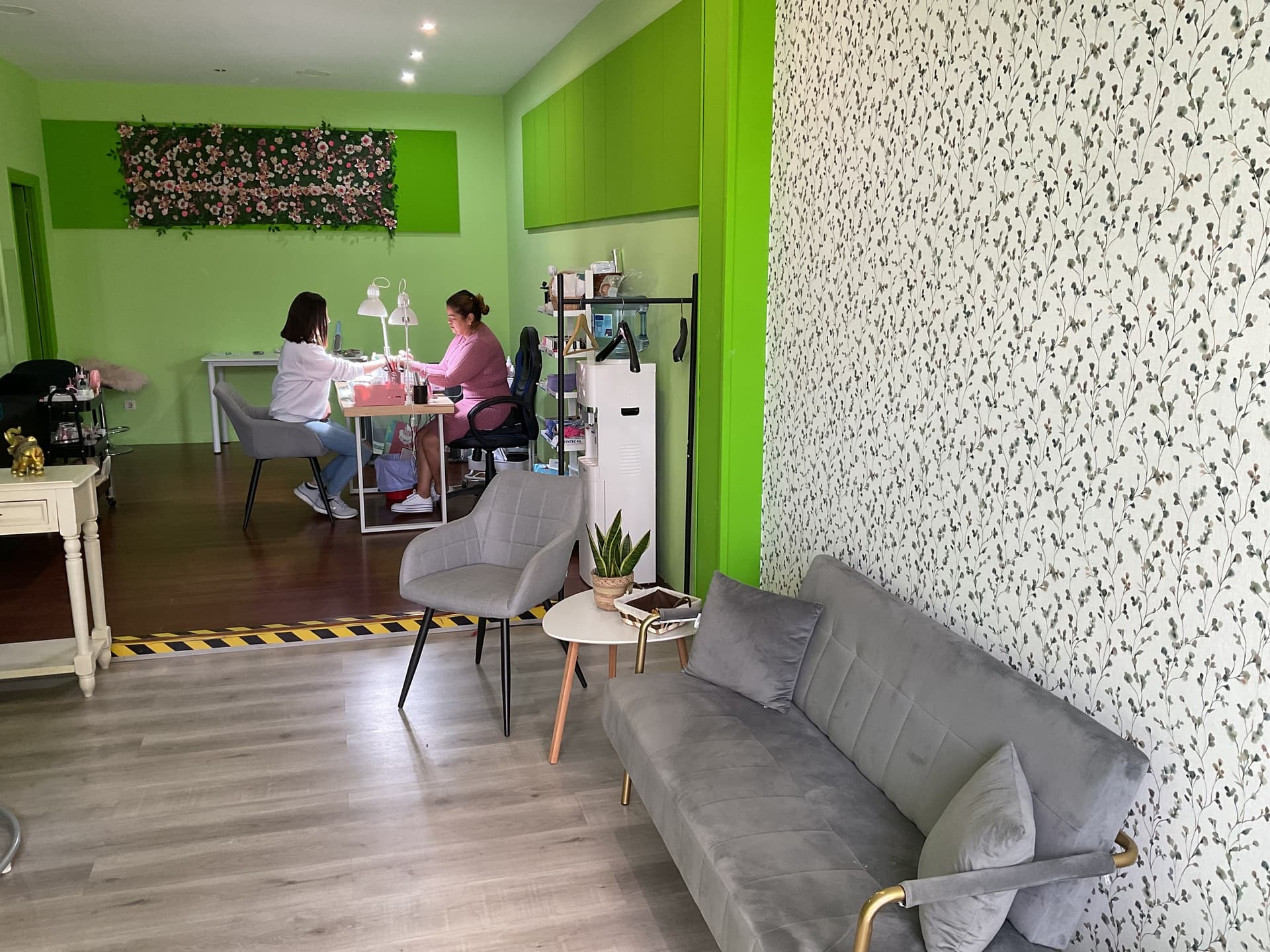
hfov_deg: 61.7
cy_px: 476
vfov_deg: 48.2
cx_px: 635
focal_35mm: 29
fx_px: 1064
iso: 50
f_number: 1.8
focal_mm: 3
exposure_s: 1/60
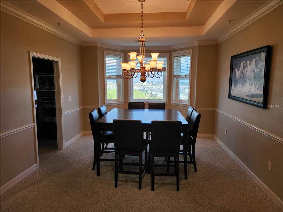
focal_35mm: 23
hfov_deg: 73.9
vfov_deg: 58.9
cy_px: 106
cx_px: 142
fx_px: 188
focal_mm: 5.4
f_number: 1.8
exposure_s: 1/180
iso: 50
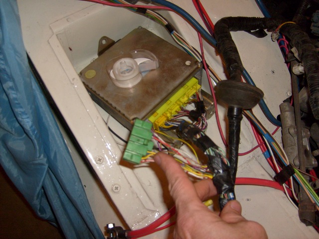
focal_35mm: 35
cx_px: 160
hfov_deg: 52.6
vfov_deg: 40.7
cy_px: 120
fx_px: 323
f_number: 2.8
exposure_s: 1/45
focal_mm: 5.8
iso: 100
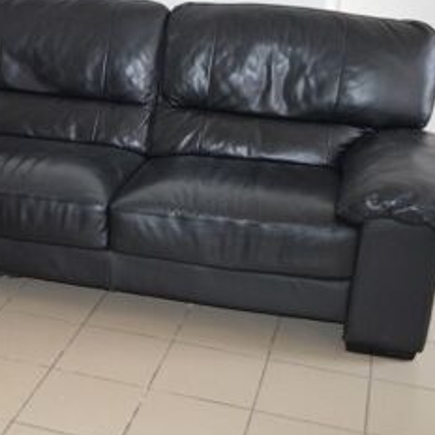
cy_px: 185
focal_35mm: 58
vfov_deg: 29.5
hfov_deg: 28.5
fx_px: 825
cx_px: 49
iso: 1600
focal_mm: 22
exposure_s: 1/60
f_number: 4
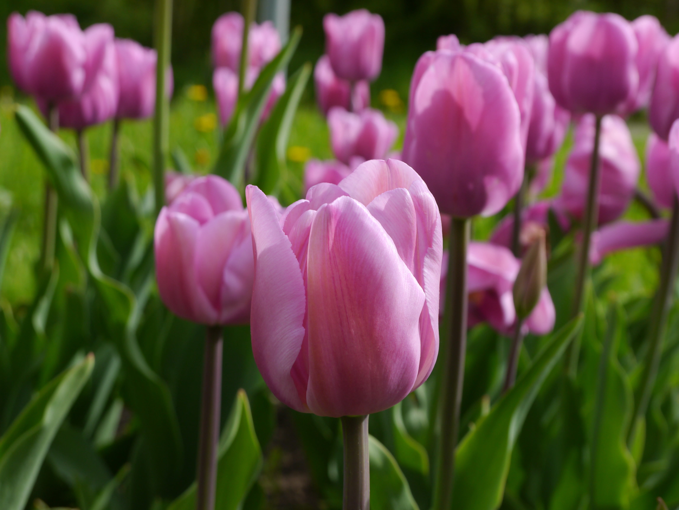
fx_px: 1334
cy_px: 255
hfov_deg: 28.5
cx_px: 340
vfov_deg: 21.6
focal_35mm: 68
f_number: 8
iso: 160
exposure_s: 1/200
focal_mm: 34
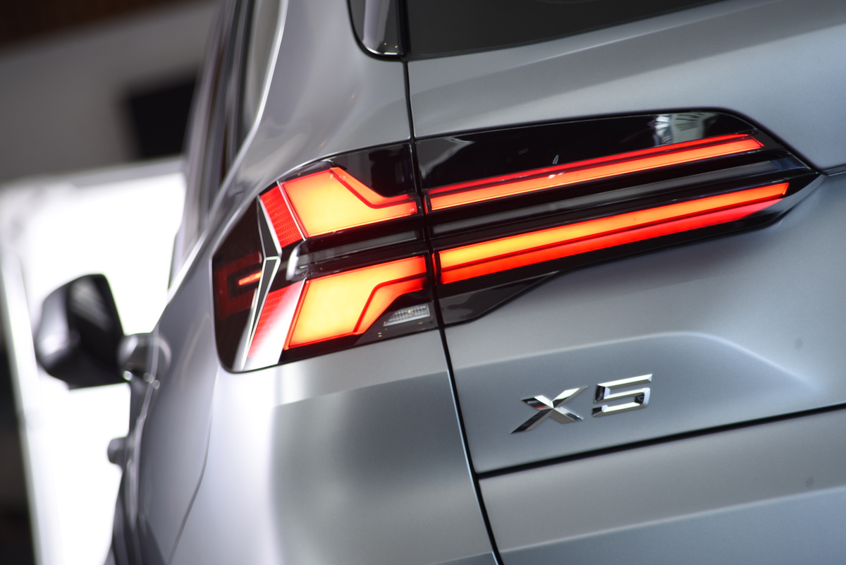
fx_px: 5642
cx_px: 423
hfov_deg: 8.6
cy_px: 282
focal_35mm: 240
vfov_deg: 5.7
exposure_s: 1/50
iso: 400
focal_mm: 240
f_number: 5.6
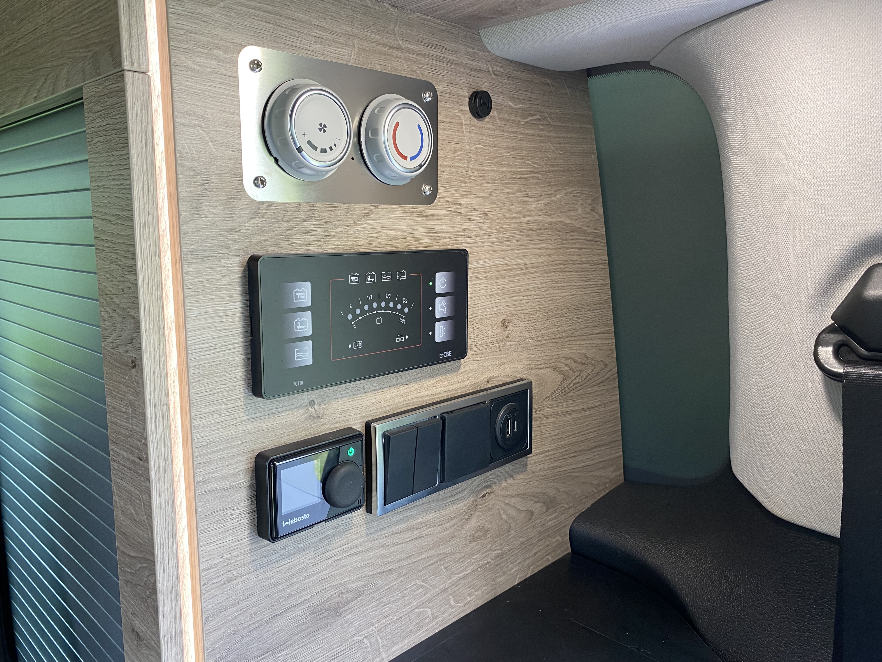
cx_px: 441
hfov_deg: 67.3
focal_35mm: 26
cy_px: 331
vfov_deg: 53.1
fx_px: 662
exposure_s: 1/68
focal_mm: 4.25
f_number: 1.8
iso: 125
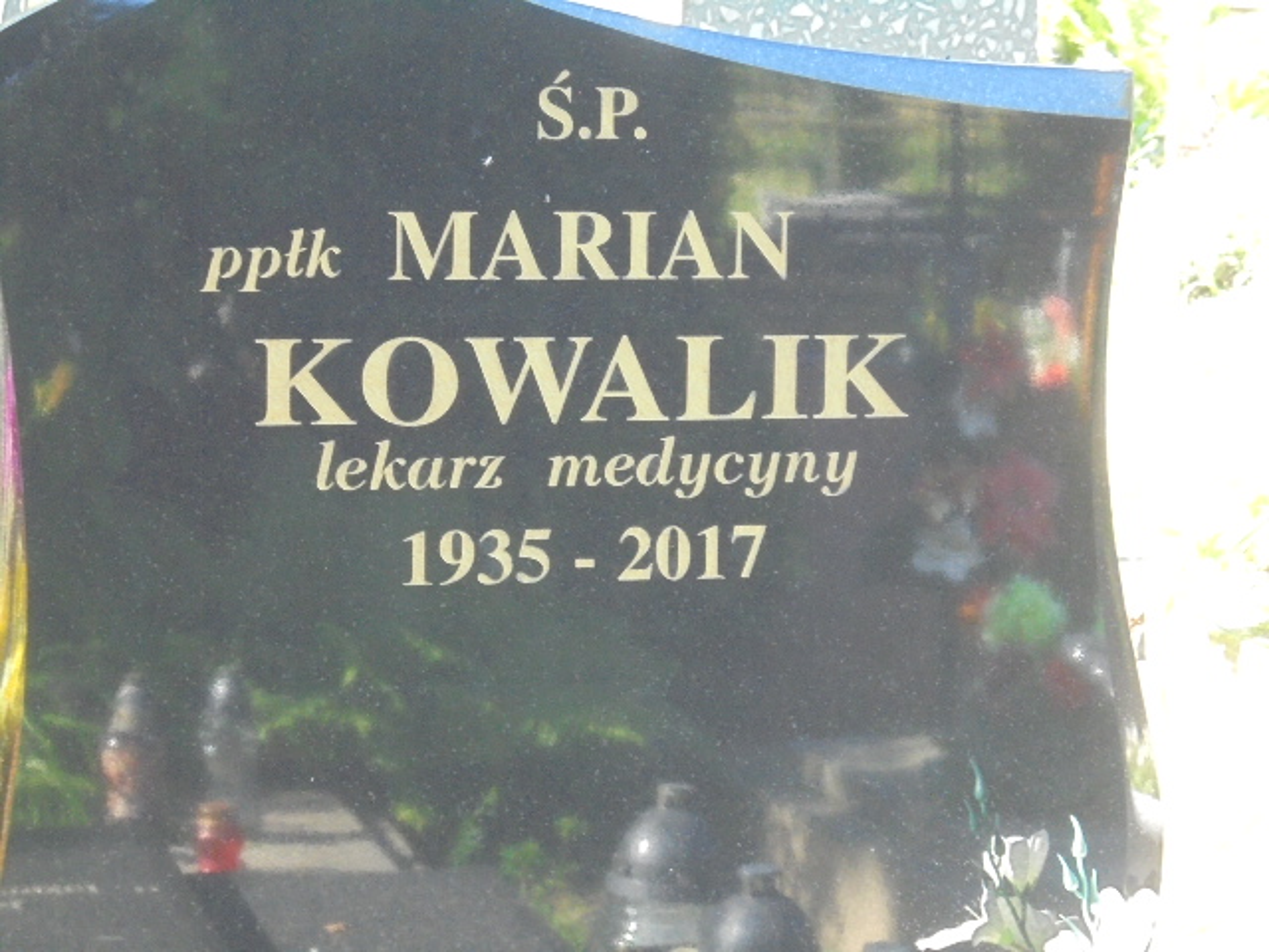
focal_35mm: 122
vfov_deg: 12.1
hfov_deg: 16.1
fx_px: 4472
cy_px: 476
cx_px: 634
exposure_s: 1/60
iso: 500
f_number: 5.6
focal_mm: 21.8
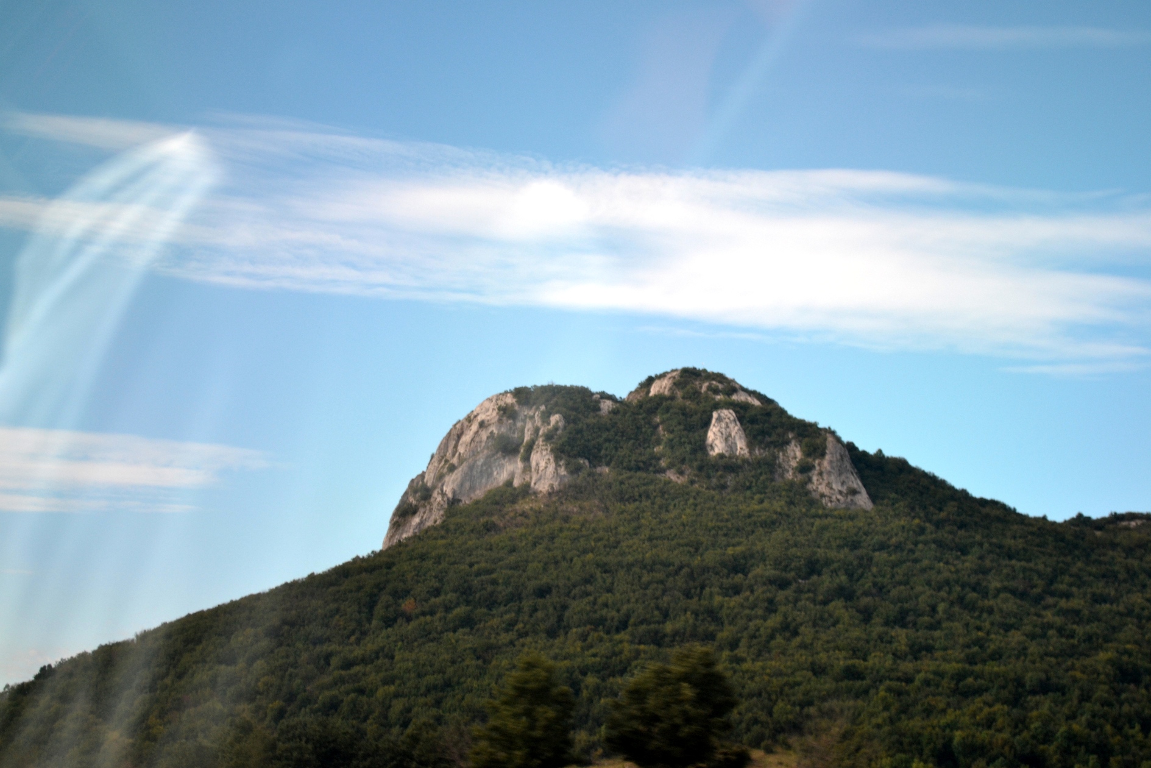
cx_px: 576
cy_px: 384
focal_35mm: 82
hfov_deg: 24.6
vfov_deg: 16.6
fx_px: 2638
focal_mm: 55
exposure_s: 1/60
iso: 400
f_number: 5.6
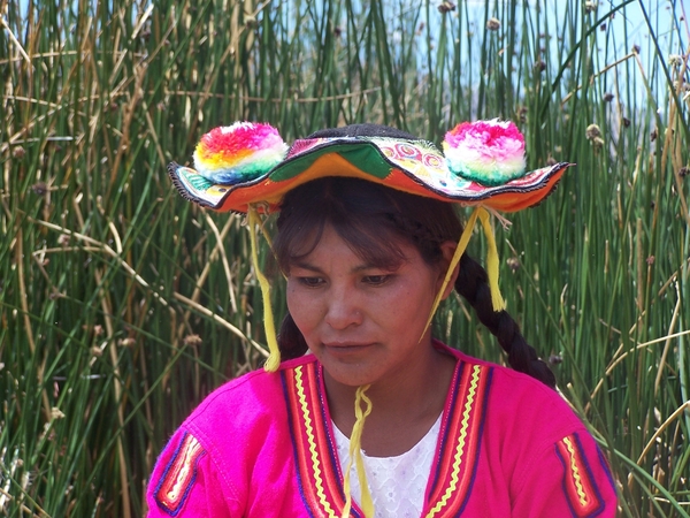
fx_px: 2771
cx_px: 345
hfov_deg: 14.2
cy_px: 259
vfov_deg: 10.7
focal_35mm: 139
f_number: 3.2
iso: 80
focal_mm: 23.1
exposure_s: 1/500
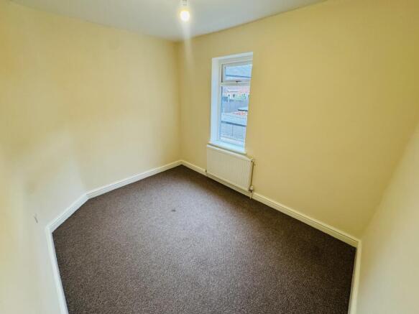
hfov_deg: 102.1
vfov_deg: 85.7
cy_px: 157
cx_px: 210
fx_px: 169
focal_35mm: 14
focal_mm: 2.22
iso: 250
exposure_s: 1/99
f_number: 2.2
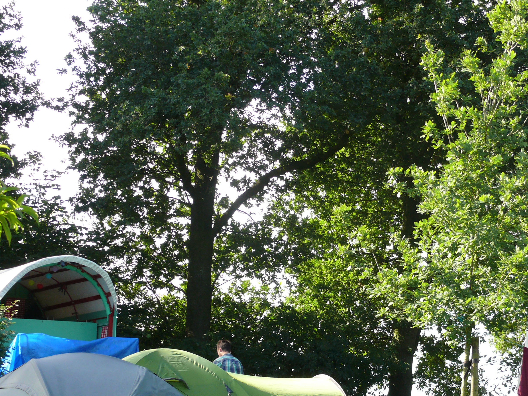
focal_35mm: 95
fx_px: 1449
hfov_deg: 20.6
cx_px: 350
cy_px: 303
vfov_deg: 15.5
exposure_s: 1/160
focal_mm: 13.2
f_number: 4
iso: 100
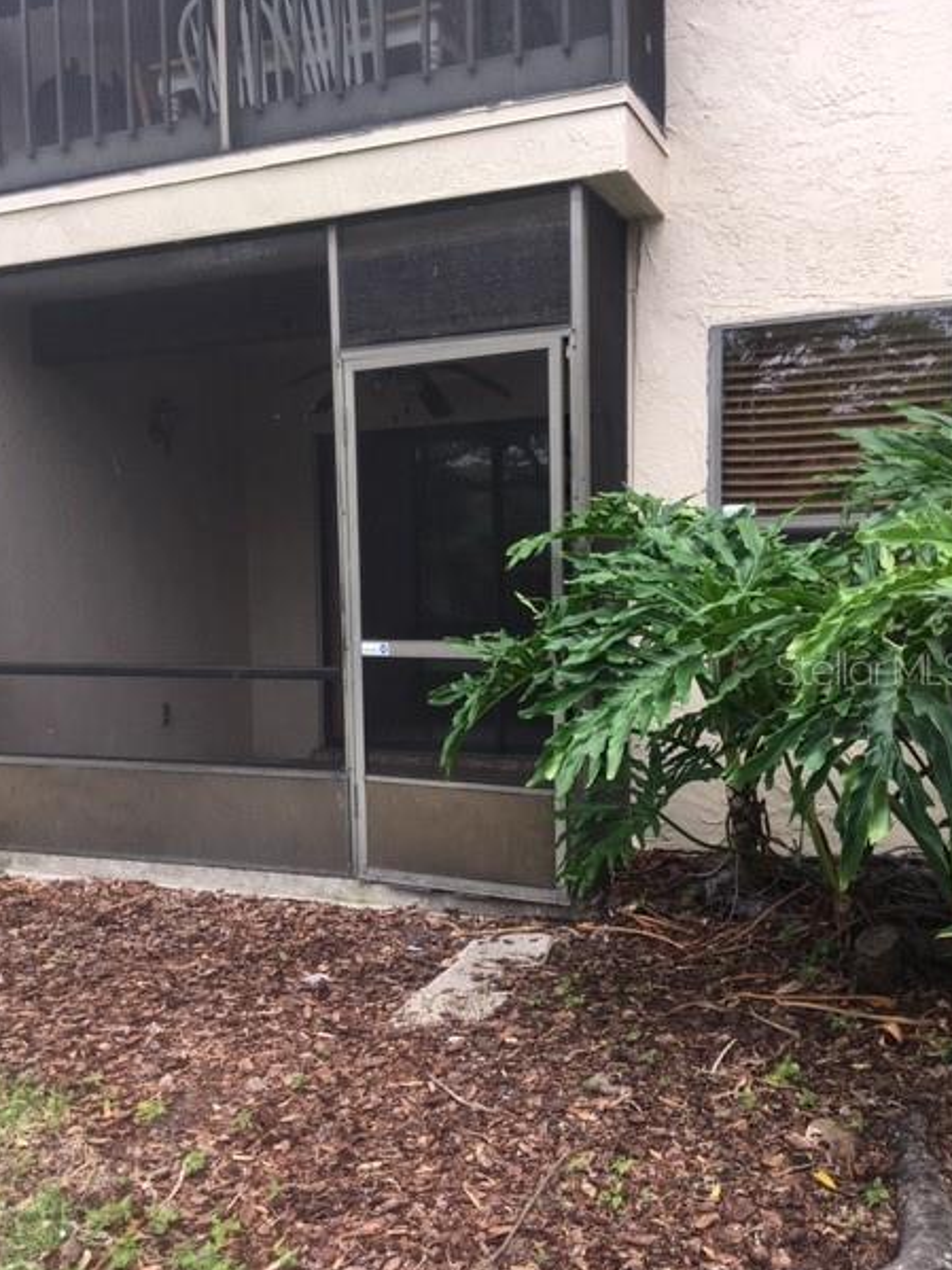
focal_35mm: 31
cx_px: 466
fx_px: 1137
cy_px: 668
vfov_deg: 58.3
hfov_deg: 45.4
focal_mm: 4.15
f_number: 2.2
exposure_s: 1/202
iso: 25
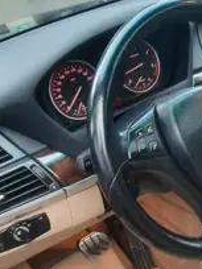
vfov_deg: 38.9
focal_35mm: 49
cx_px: 132
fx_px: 381
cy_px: 148
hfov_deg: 29.5
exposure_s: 1/30
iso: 320
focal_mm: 4.6
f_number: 2
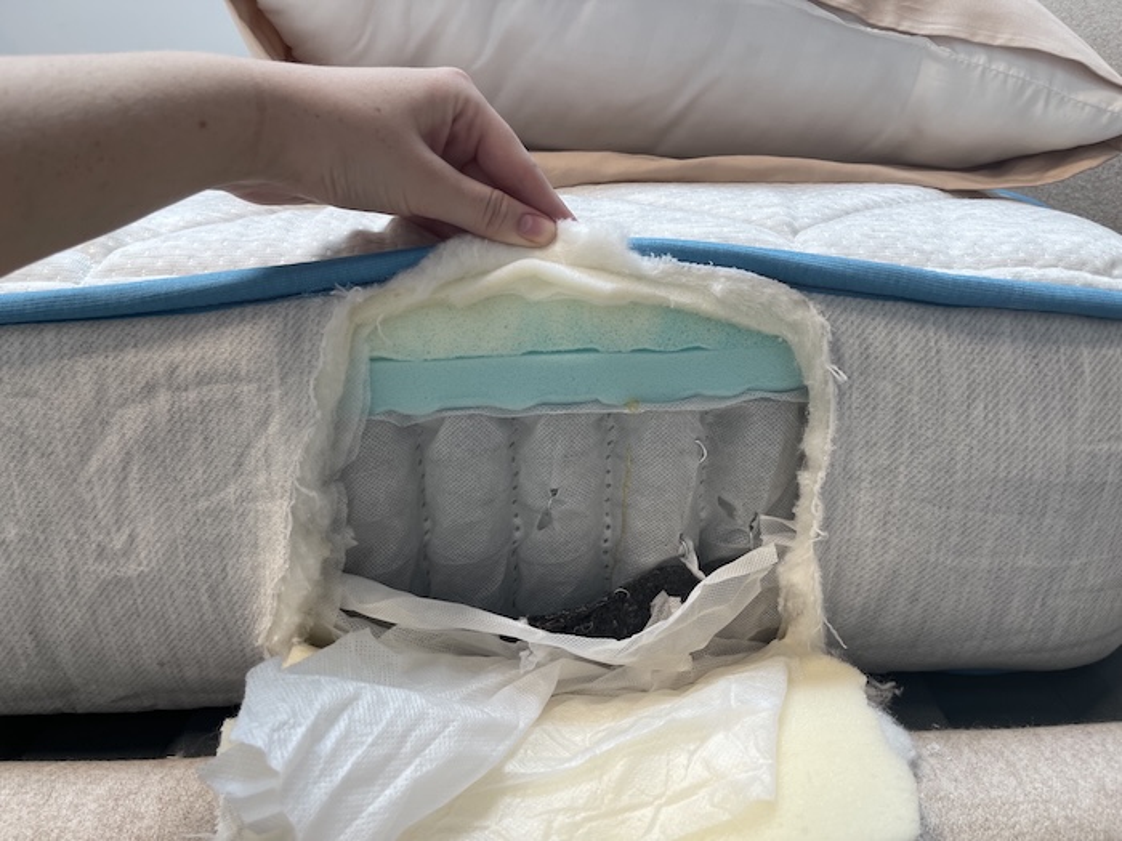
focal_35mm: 25
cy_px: 420
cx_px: 561
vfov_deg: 54.9
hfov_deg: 69.4
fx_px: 810
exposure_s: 1/120
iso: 50
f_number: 1.6
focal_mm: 5.1
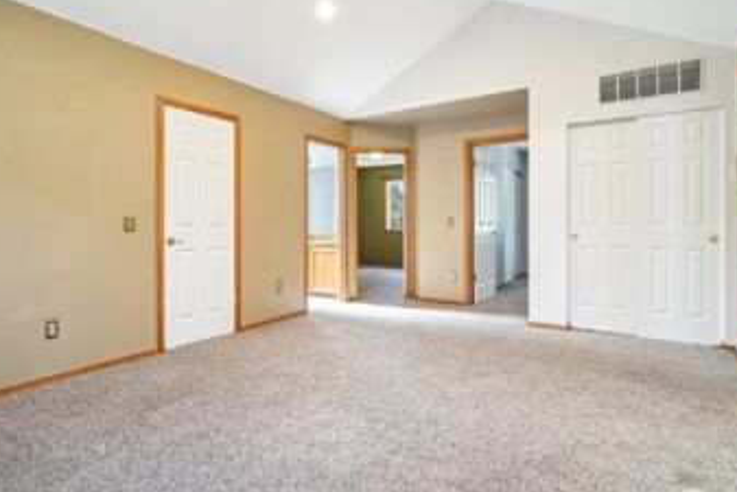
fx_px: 389
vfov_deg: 64.5
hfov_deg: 86.9
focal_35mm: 19
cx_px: 367
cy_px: 229
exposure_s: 1/30
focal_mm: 16
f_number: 8
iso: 1600
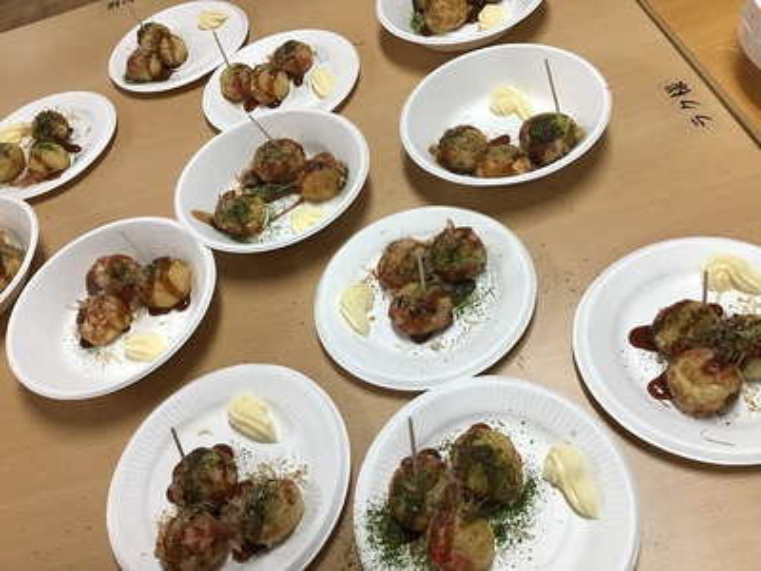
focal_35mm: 31
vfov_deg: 45.4
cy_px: 286
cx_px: 380
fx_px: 682
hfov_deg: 58.4
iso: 50
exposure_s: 1/30
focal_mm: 3.3
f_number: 2.4
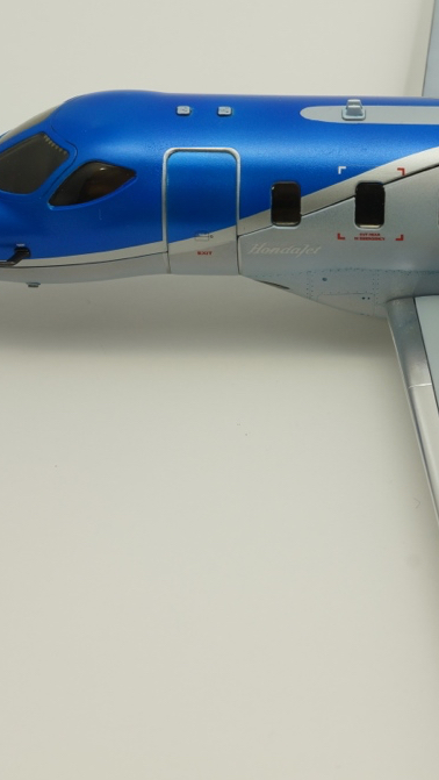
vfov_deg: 25.4
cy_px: 394
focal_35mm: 84
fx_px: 1732
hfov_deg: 14.2
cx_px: 431
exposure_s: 1/4
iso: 100
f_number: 11
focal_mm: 35
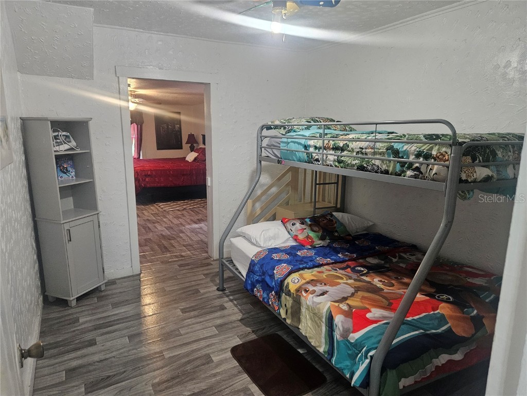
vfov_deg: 58.9
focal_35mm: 23
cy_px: 198
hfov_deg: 73.9
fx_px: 350
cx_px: 264
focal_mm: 5.4
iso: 800
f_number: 1.8
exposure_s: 1/120
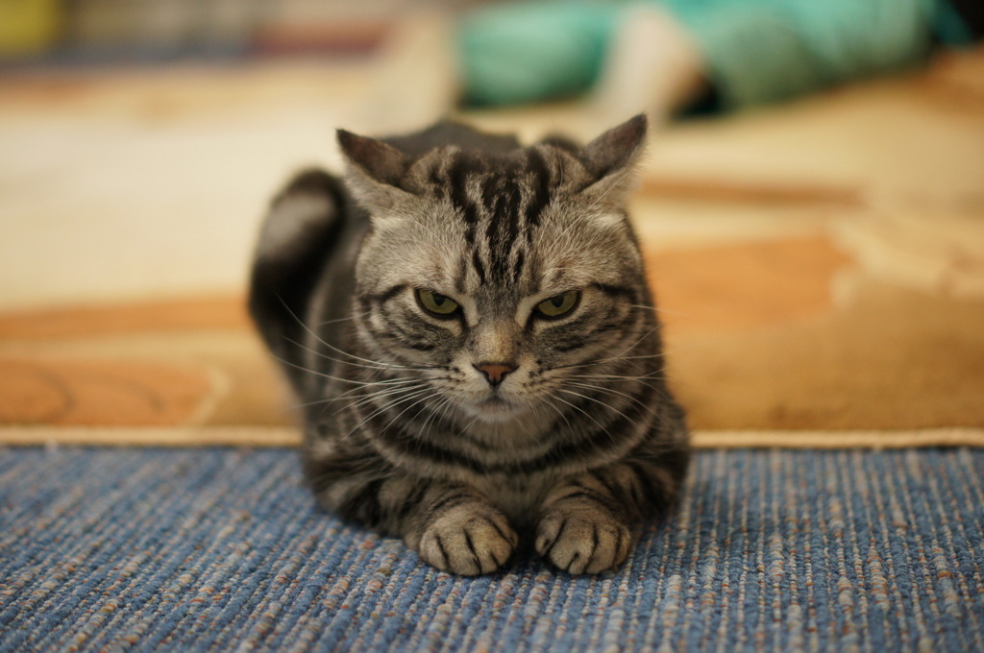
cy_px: 326
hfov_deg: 27.0
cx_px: 492
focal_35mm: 75
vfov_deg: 18.1
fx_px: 2047
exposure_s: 1/80
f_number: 2
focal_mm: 50
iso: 640
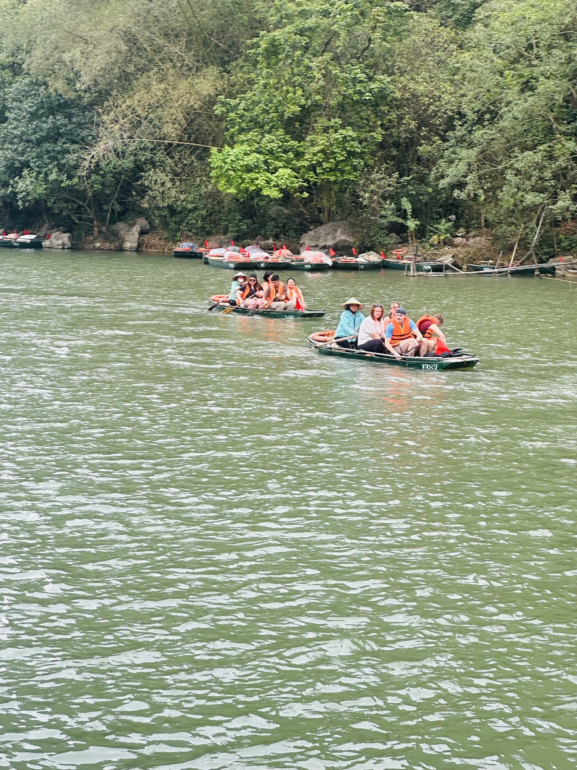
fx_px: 1711
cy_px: 385
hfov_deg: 19.1
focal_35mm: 77
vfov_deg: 25.3
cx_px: 288
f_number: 2.8
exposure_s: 1/99
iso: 40
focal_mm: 9
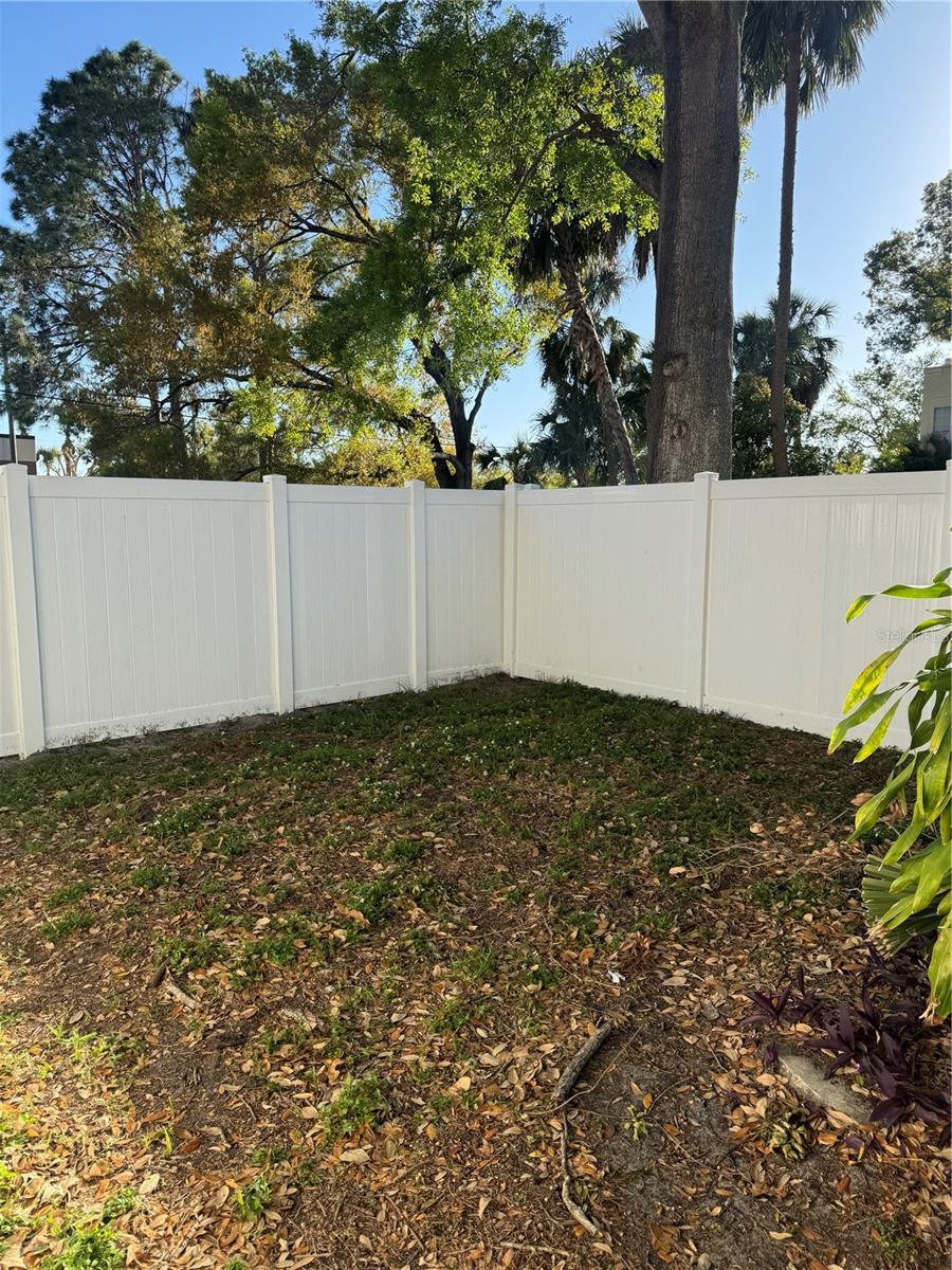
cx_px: 476
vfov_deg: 71.6
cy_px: 635
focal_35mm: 24
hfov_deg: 56.8
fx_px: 880
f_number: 1.78
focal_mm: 6.76
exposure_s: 1/1456
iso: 80
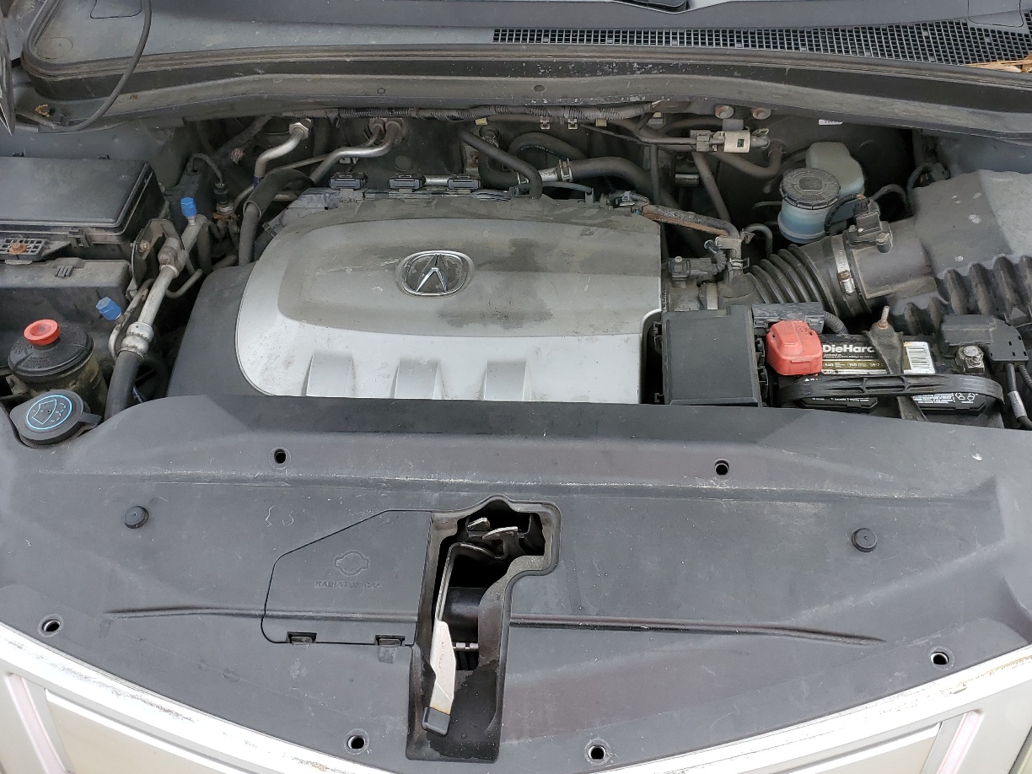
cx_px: 546
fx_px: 1014
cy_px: 322
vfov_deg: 41.7
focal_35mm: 34
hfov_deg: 53.9
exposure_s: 1/833
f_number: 1.5
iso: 50
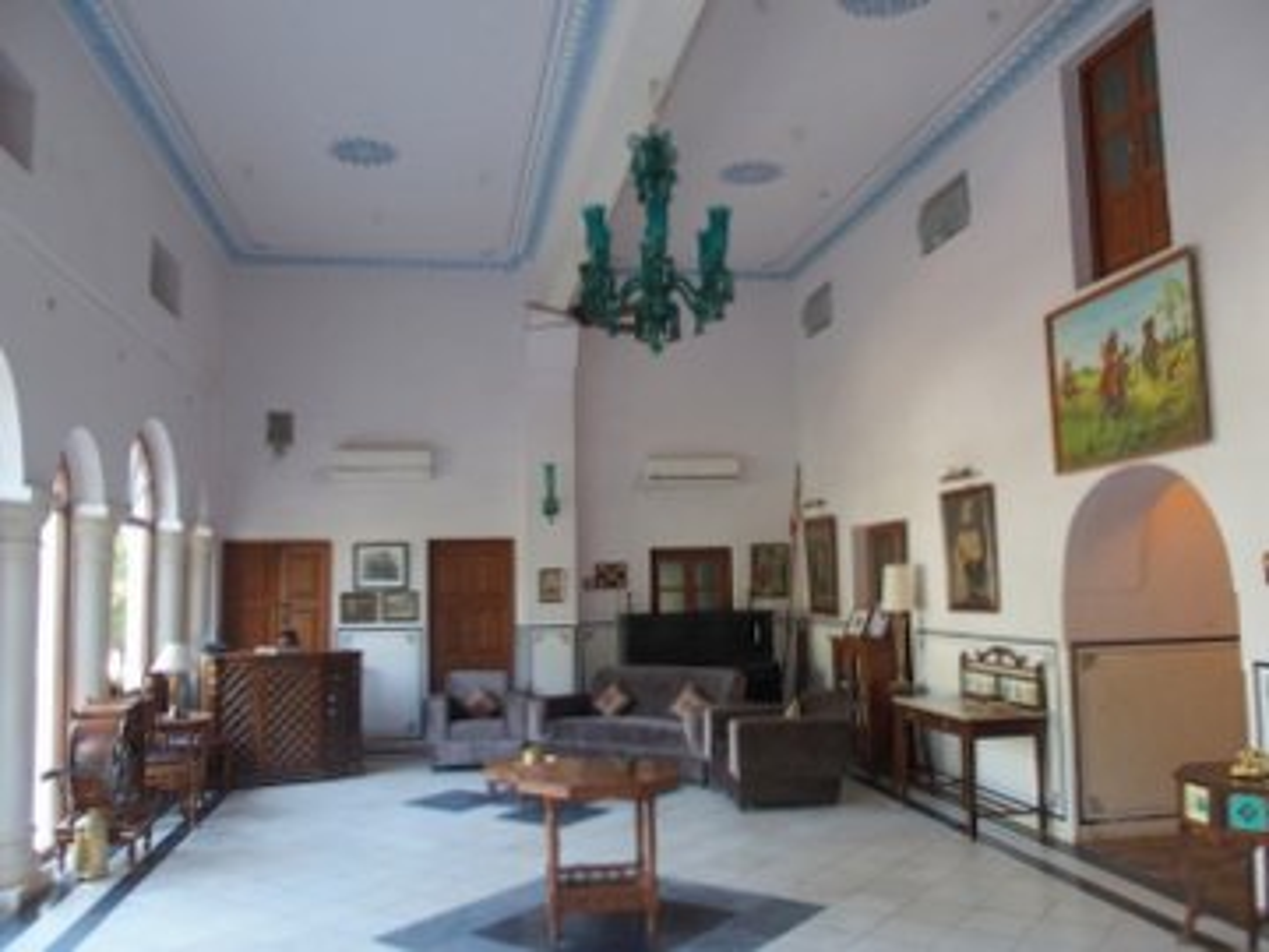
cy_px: 476
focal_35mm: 28
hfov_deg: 63.4
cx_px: 634
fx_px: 1026
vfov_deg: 49.7
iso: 200
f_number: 2.8
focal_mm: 6
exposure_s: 1/40
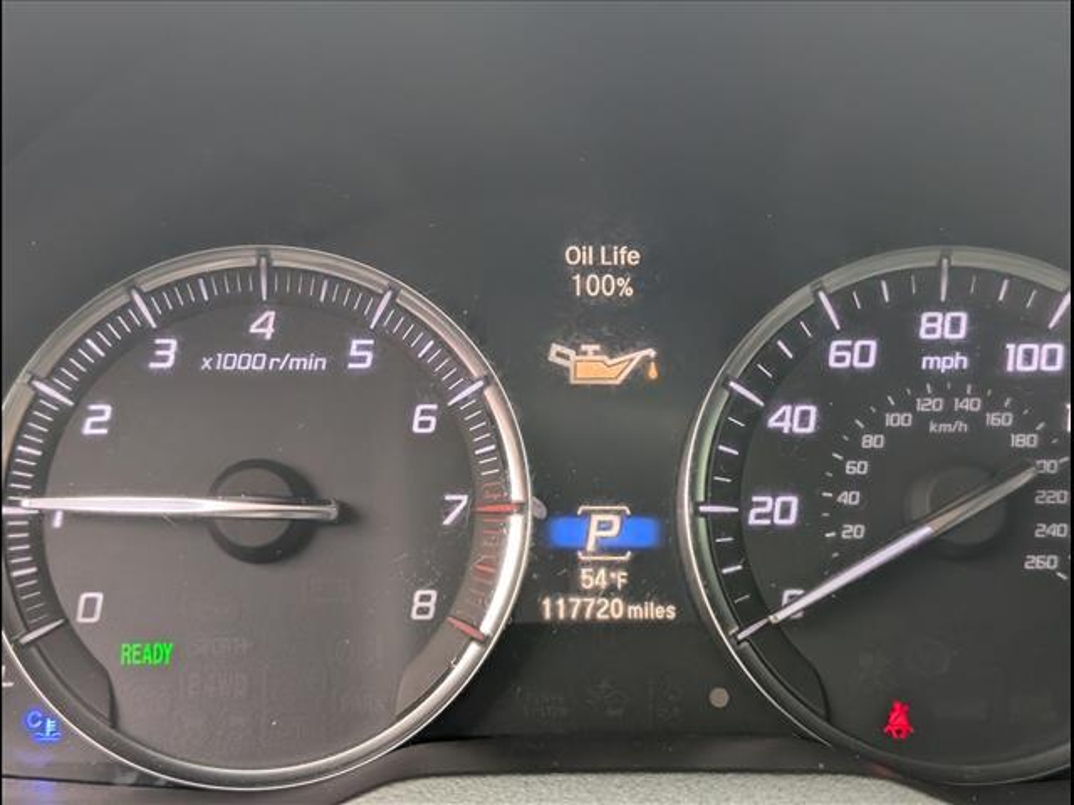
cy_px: 402
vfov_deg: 29.7
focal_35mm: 49
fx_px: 1520
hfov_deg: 38.9
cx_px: 537
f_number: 1.68
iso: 681
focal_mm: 6.9
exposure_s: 1/625
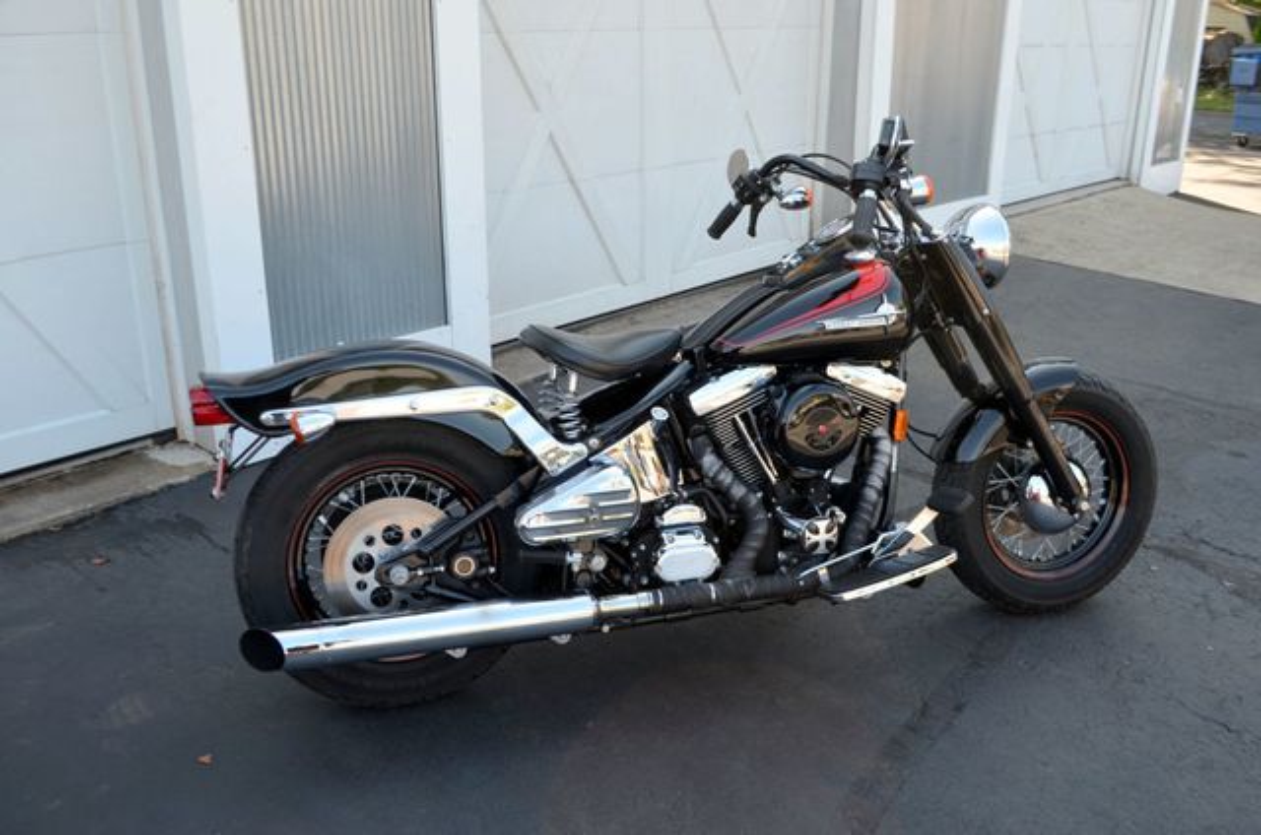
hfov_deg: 57.3
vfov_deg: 39.8
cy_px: 418
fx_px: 1154
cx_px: 630
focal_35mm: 33
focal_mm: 22
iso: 200
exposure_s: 1/125
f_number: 5.6
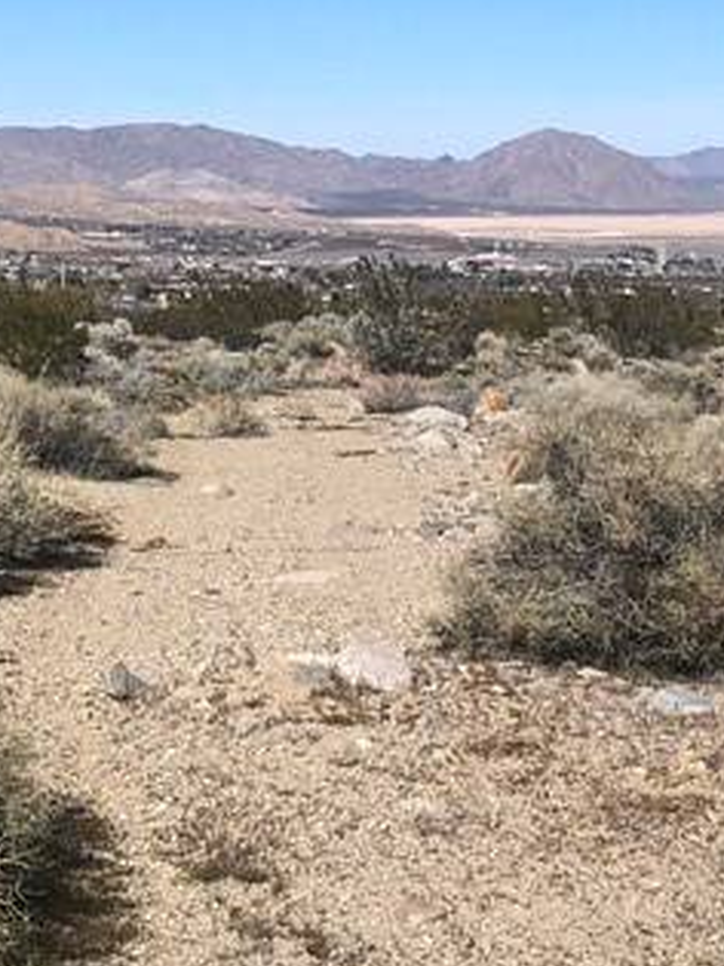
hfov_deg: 16.2
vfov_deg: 21.5
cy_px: 328
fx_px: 2539
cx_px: 371
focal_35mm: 91
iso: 20
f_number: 1.8
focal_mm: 4
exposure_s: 1/3436
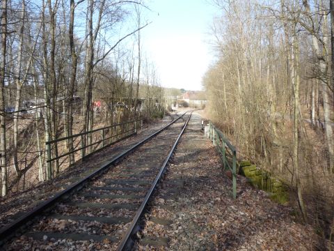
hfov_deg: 56.8
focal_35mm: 32
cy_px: 126
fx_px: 309
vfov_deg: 44.2
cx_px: 167
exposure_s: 1/250
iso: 125
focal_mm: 5.2
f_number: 4
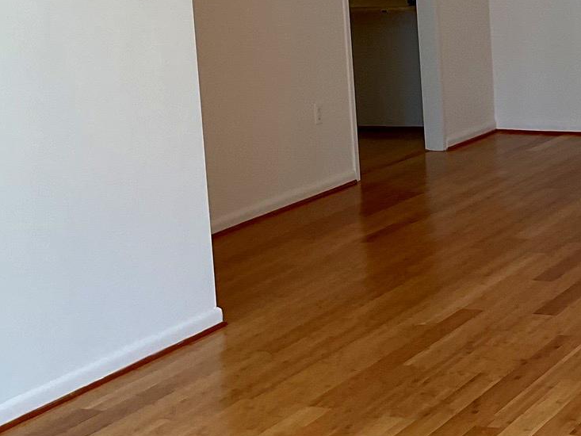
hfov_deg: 22.3
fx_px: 1360
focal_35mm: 81
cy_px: 46
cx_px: 697
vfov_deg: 17.9
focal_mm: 3
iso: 40
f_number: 1.8
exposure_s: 1/120
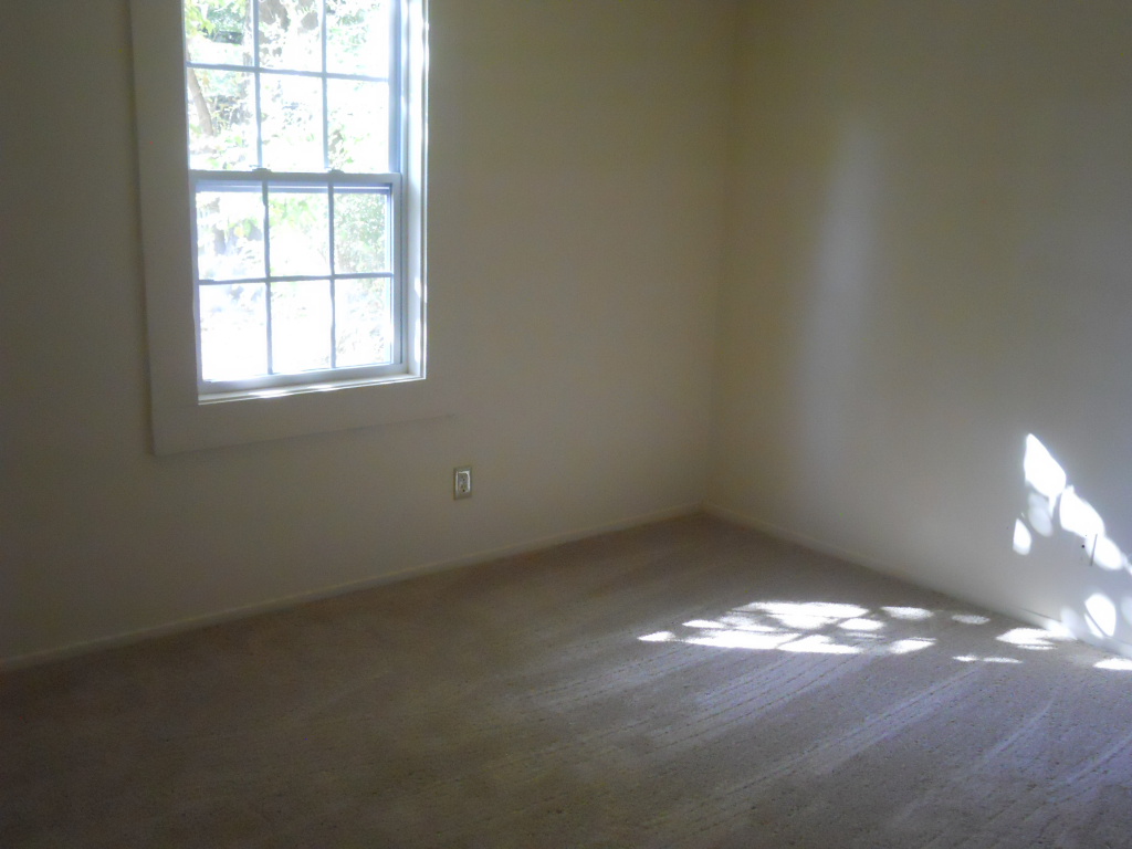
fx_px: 1046
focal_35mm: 32
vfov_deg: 44.2
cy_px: 424
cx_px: 566
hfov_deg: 56.8
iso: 800
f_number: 2.8
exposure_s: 1/125
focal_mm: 5.7
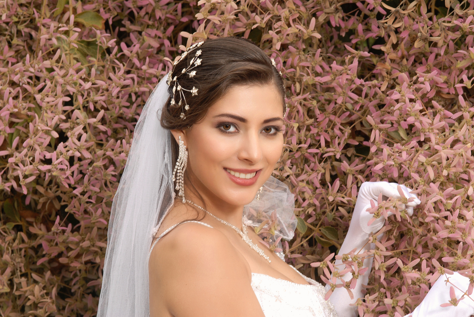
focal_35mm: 158
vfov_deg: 8.7
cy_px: 158
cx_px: 237
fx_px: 2076
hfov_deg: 13.0
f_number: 8
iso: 250
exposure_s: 1/100
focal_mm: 105
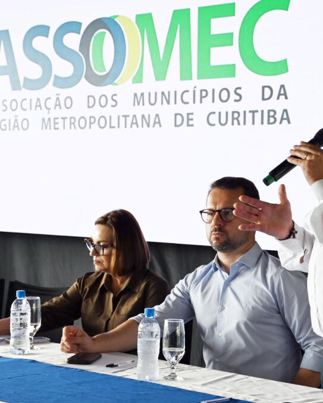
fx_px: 1218
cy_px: 201
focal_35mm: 102
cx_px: 157
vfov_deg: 18.8
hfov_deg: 15.1
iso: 400
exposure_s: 1/125
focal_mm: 48
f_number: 4.5
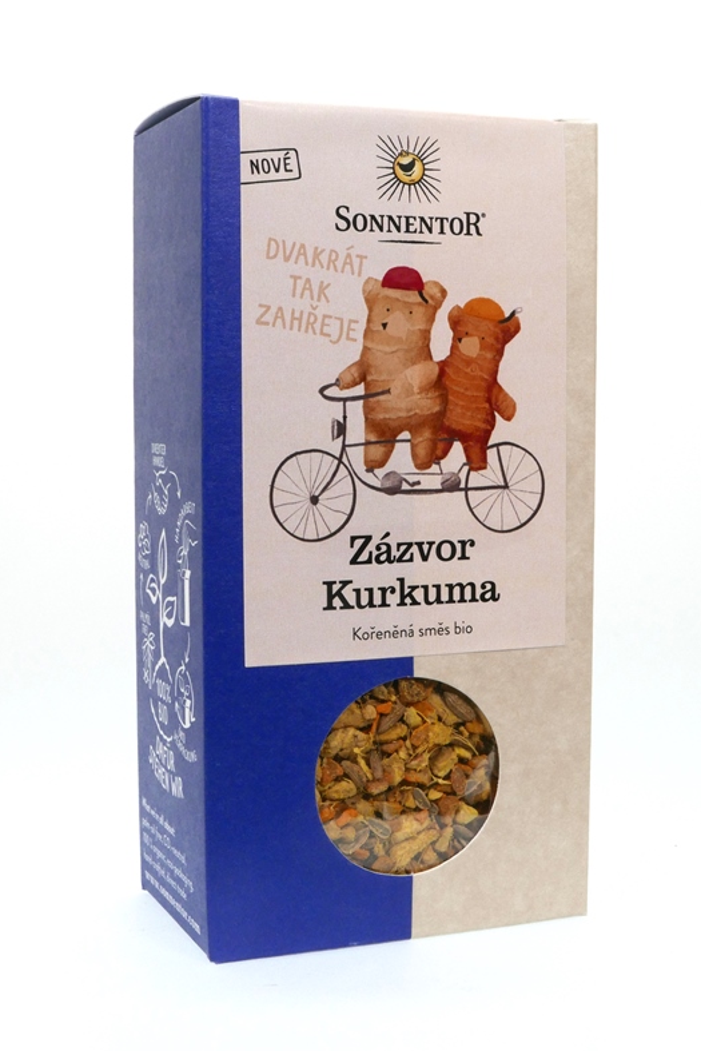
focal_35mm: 59
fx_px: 1722
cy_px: 518
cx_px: 355
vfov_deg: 33.9
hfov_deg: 23.0
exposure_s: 1/50
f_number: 16
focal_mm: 26.3
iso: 800
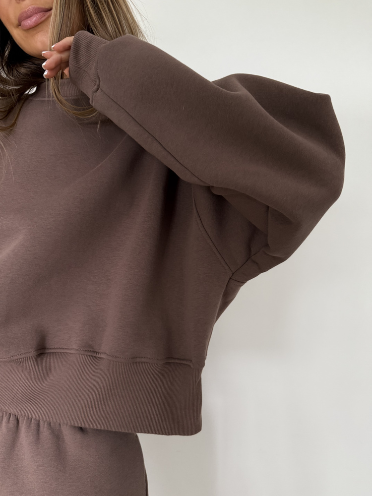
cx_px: 186
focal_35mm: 24
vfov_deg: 71.6
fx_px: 344
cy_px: 248
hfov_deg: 56.8
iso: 400
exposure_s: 1/60
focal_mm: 6.76
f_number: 1.78
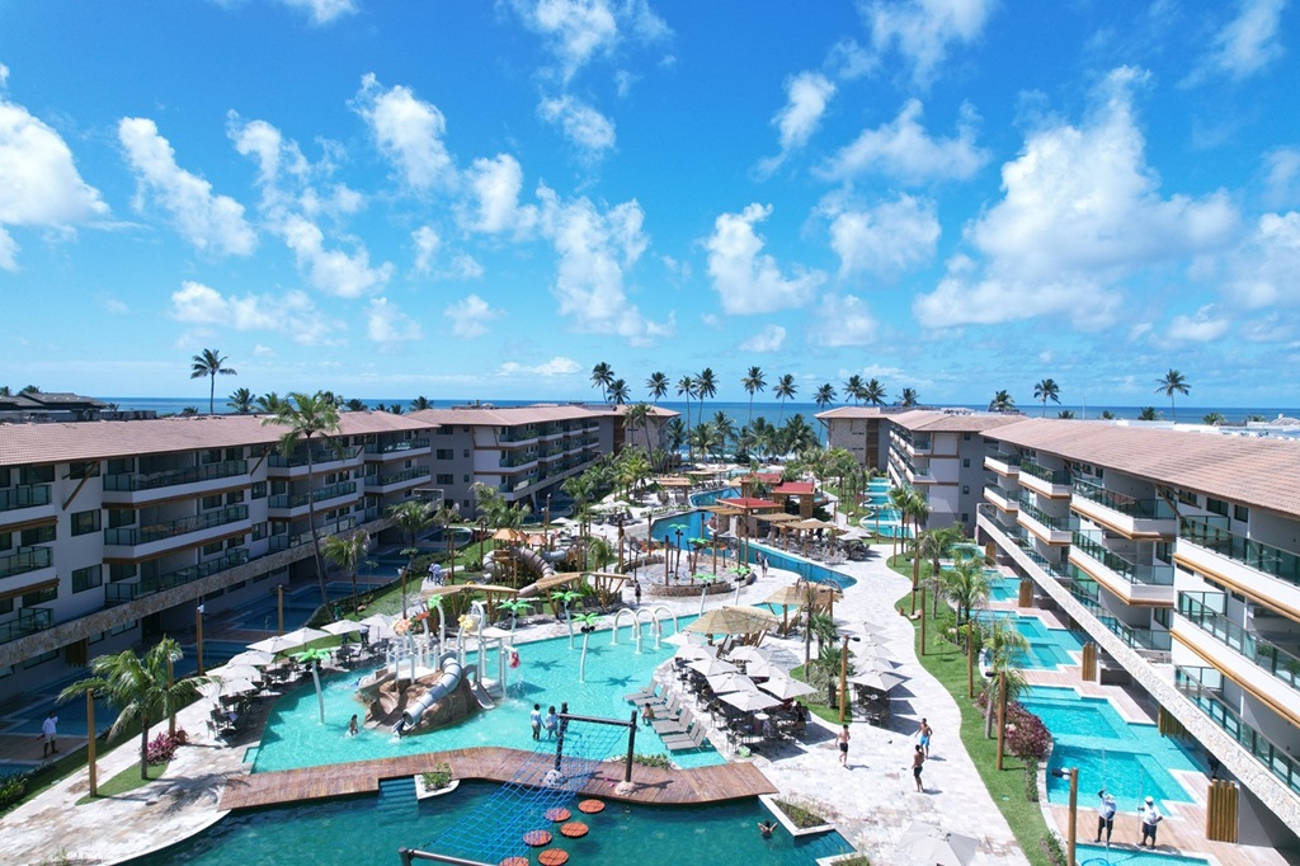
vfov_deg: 57.2
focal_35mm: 22
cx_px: 650
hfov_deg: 78.6
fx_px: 794
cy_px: 433
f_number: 2.8
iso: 100
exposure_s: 1/200
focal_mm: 8.38
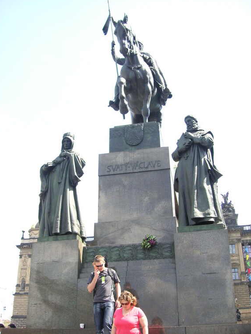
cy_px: 171
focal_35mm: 39
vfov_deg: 47.9
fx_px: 377
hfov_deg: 36.8
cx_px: 120
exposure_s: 1/350
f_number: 2.8
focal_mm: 6.1
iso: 50
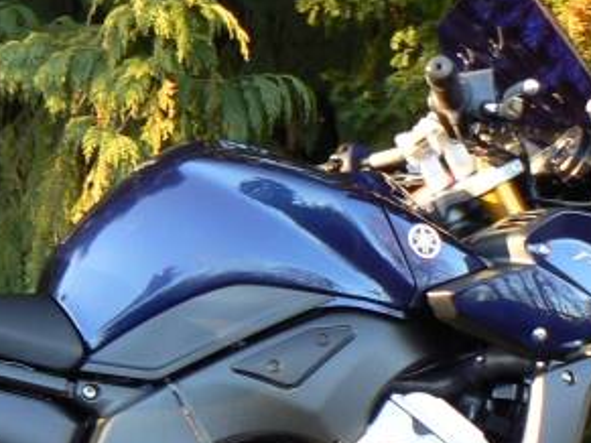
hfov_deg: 19.7
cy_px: 506
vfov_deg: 14.5
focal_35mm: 99
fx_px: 1690
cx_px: 130
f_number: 2.8
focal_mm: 6
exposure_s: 1/30
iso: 80
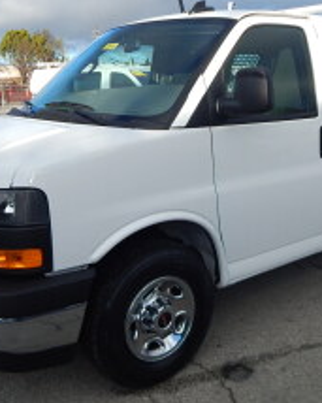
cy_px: 182
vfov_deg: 46.8
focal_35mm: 39
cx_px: 186
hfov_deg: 38.1
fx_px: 465
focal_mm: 4
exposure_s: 1/1000
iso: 125
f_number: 3
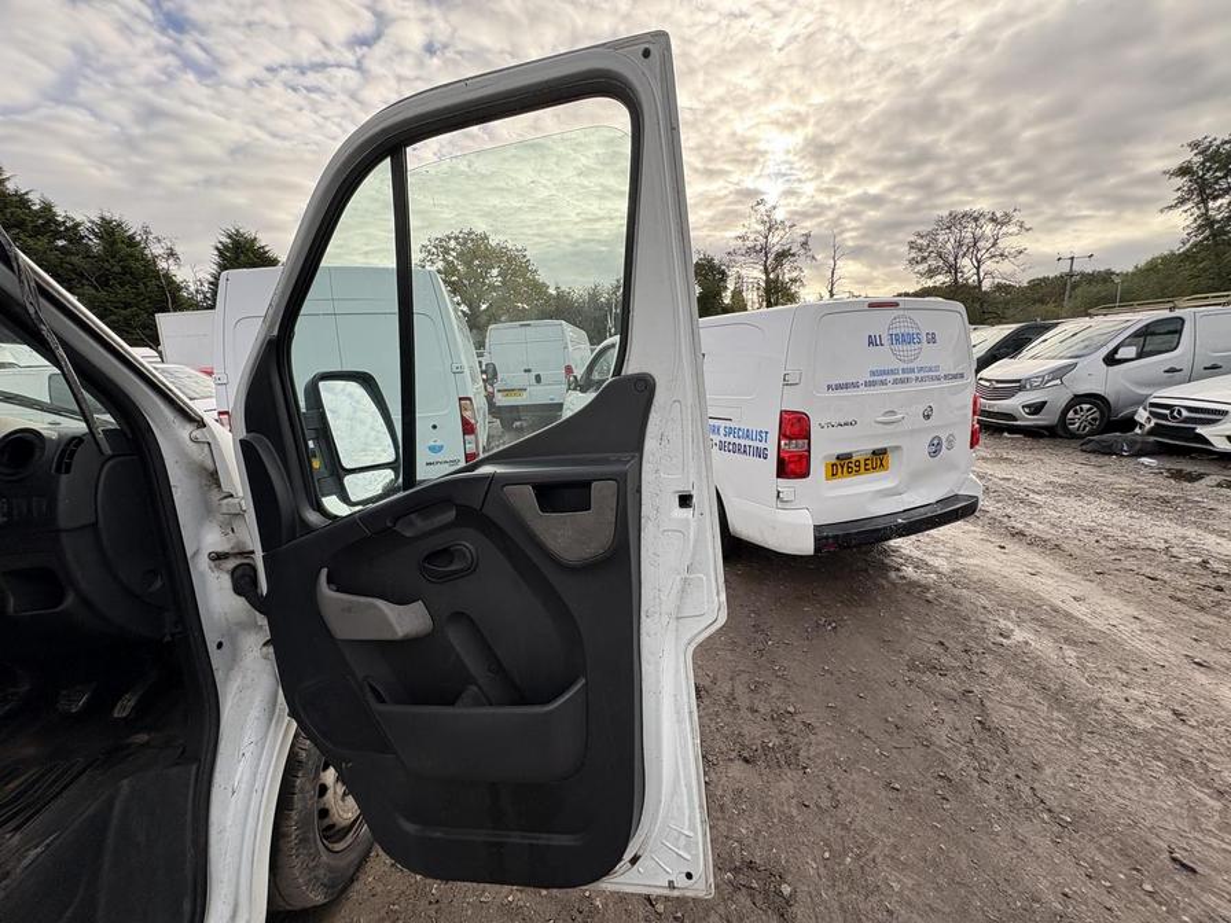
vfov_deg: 85.7
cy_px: 462
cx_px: 616
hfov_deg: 102.1
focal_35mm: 14
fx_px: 498
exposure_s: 1/453
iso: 40
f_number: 2.2
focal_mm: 2.22
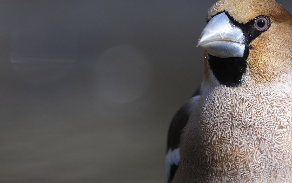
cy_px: 101
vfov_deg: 1.6
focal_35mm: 807
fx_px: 6423
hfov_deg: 2.6
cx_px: 199
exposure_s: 1/400
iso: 1100
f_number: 5
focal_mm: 400
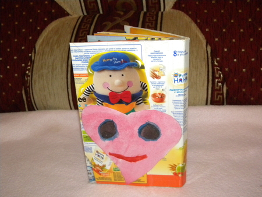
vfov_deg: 39.7
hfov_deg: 51.3
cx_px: 131
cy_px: 98
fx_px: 273
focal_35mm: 36
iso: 400
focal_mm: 6.4
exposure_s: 1/4
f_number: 3.7
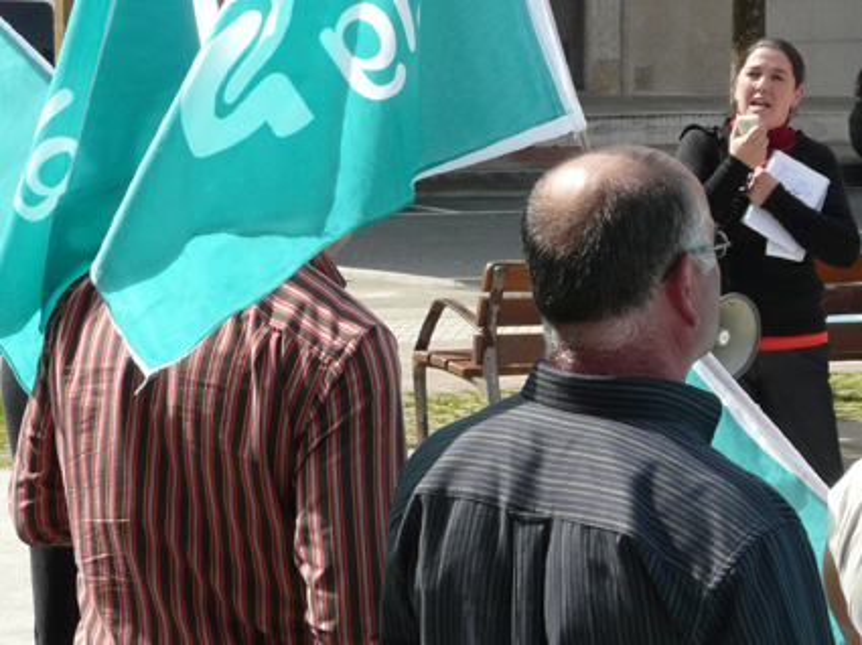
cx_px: 431
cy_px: 322
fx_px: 2687
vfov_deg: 13.7
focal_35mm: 108
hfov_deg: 18.2
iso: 100
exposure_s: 1/200
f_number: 5.6
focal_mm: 14
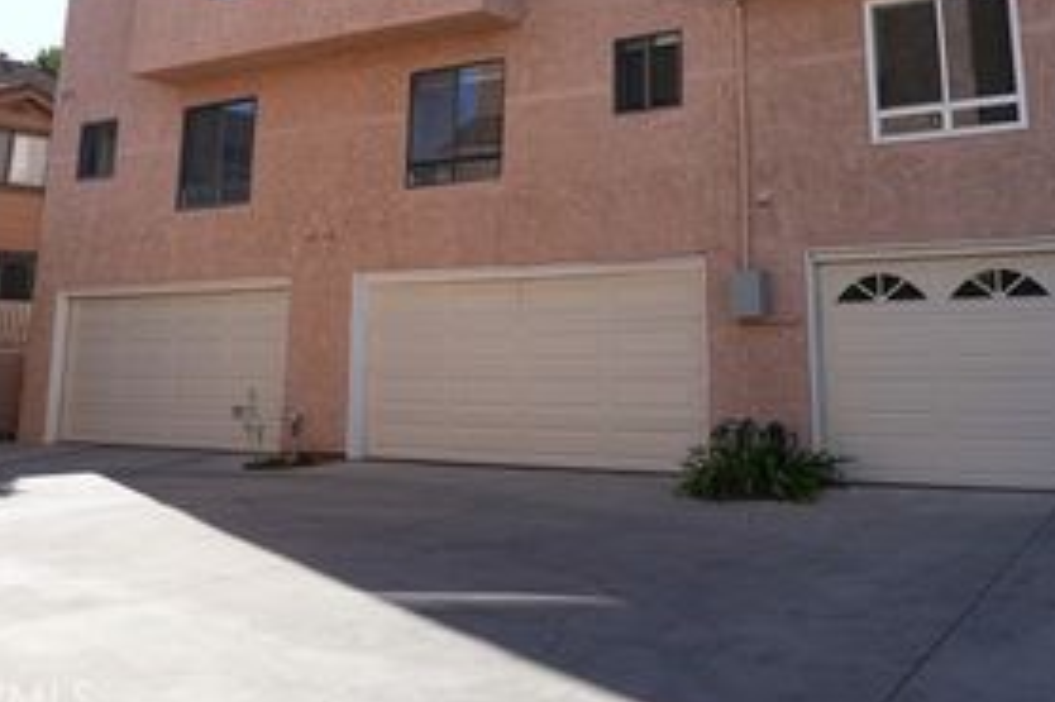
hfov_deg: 52.3
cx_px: 694
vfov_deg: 35.1
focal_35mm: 36
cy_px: 93
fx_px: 1054
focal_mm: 20
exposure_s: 1/125
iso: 100
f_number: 8
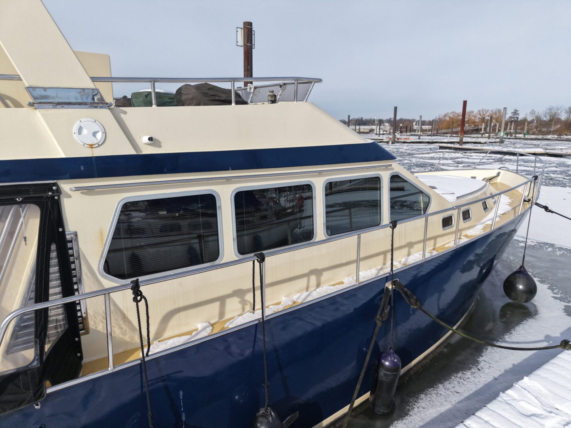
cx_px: 286
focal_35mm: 24
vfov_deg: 56.8
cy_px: 214
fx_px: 396
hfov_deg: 71.6
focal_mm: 8.67
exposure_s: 1/1000
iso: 290
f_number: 1.8
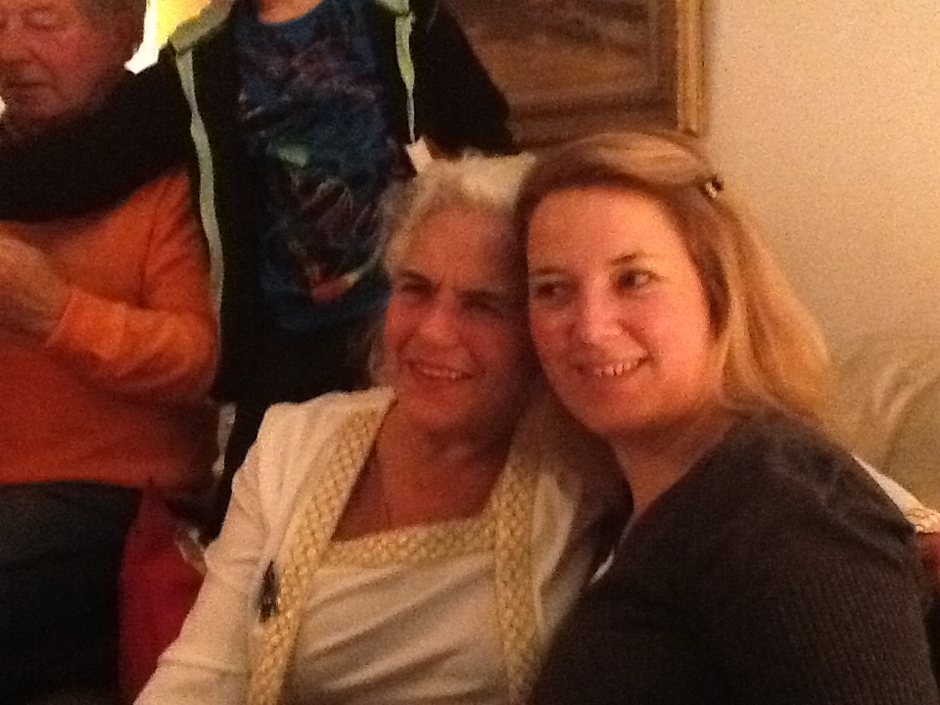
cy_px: 352
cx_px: 470
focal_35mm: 44
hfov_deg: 42.9
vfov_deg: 32.9
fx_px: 1195
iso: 640
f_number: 2.4
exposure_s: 1/15
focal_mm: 2.03
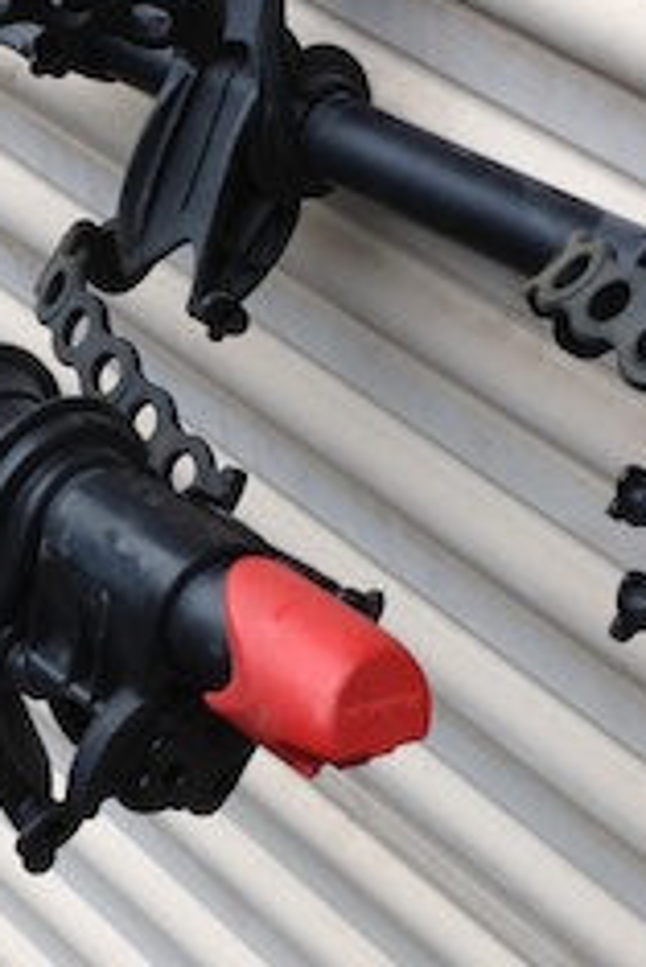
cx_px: -37
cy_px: 572
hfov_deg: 10.9
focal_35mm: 124
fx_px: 3333
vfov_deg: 16.5
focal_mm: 4.28
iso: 64
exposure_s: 1/283
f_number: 2.4
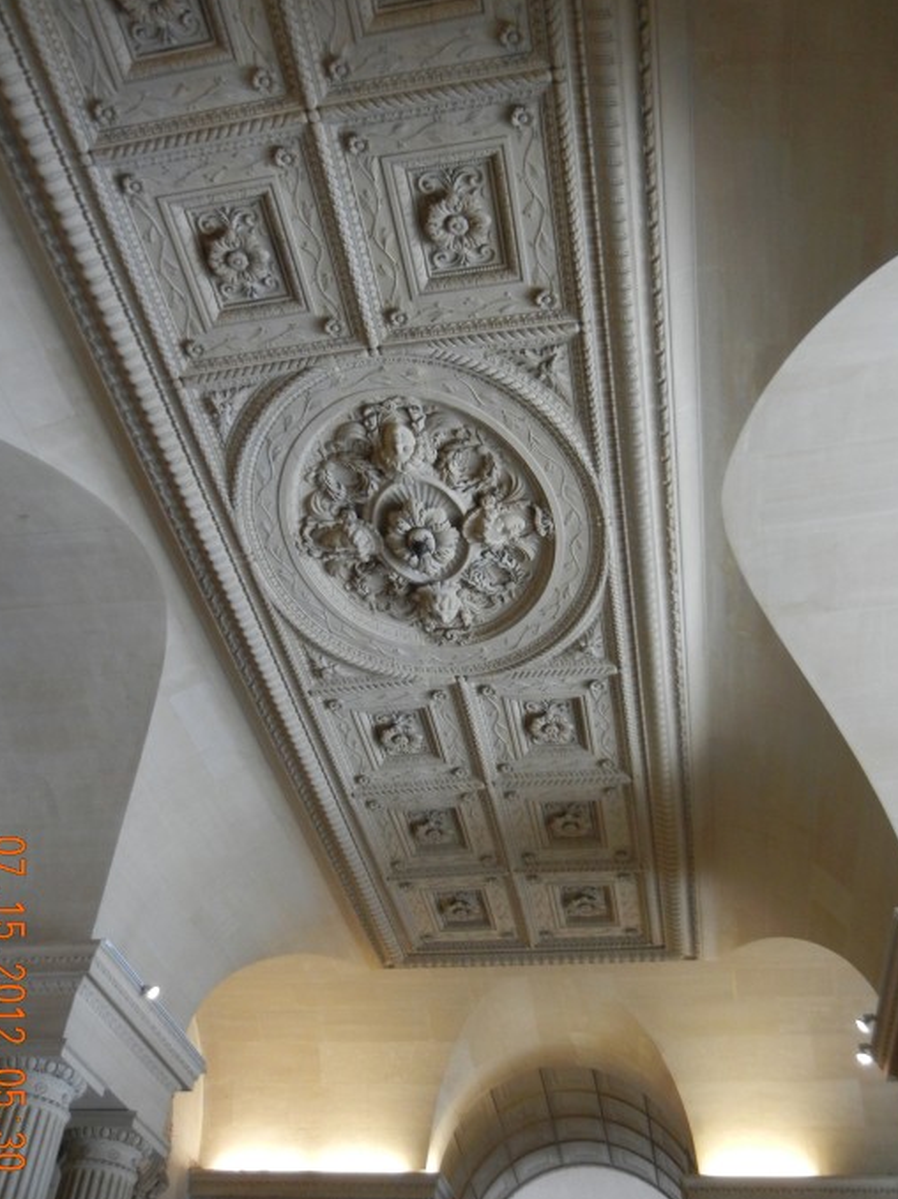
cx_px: 412
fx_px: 1177
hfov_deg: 41.7
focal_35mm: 34
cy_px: 575
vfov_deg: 54.0
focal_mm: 5.4
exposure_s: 1/18.8
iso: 400
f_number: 3.5
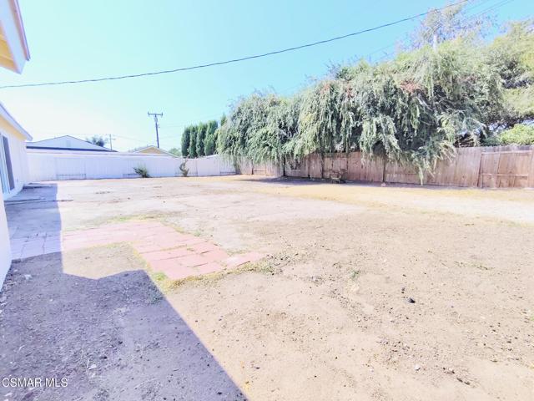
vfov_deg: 78.1
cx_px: 267
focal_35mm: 16
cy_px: 200
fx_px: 247
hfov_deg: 94.5
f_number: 2.2
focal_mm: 2.13
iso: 100
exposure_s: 1/823
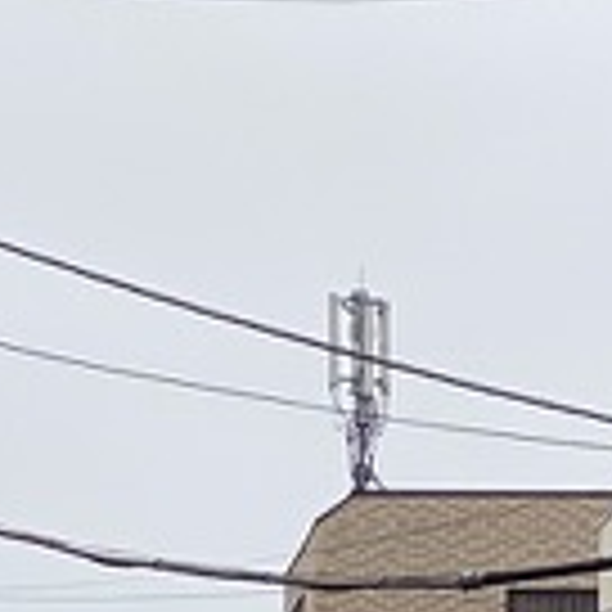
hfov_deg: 5.0
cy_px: 1210
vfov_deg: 5.0
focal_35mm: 347
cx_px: 171
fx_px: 6941
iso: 20
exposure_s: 1/826
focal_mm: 6
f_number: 2
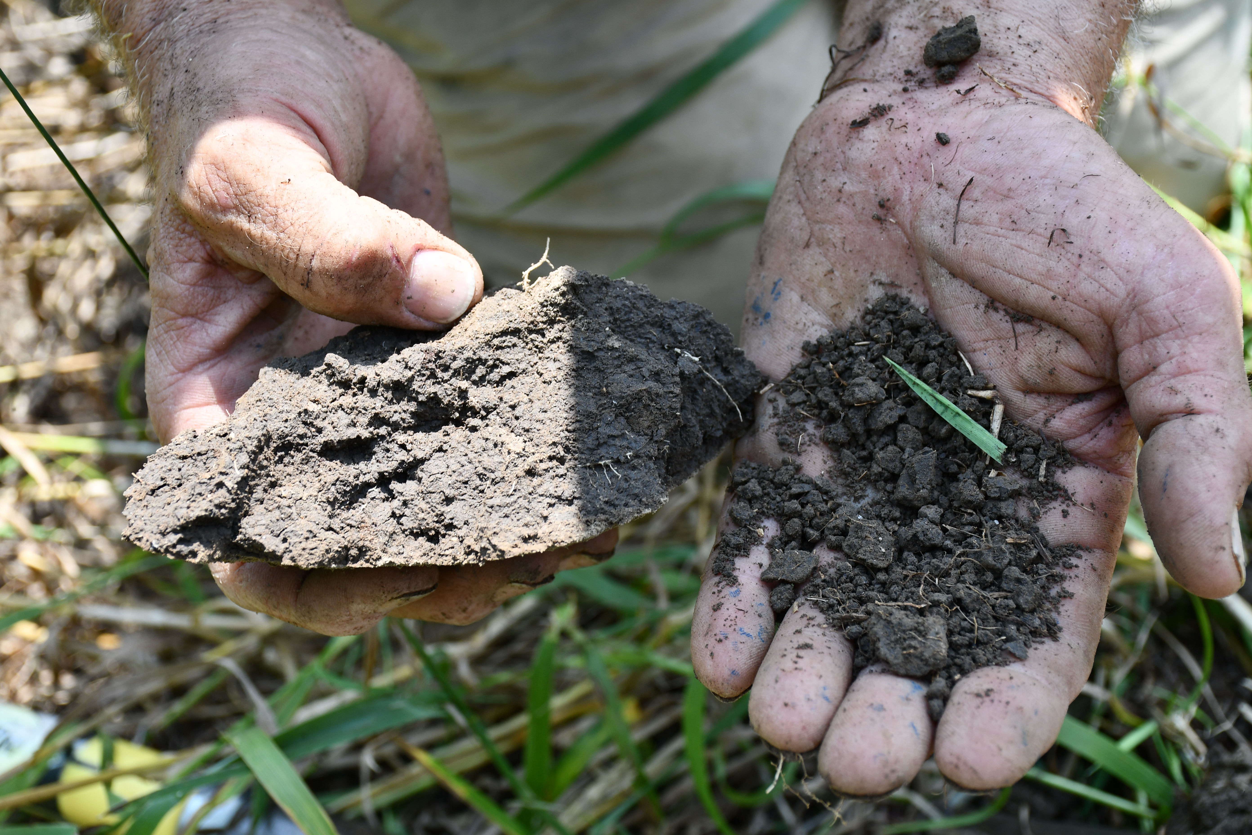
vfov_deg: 22.6
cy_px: 418
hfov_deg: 33.4
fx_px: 2087
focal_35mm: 60
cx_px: 626
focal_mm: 40
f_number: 6.3
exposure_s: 1/250
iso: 200
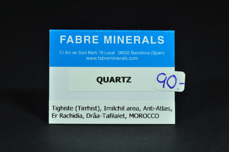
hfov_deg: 22.6
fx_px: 572
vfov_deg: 15.1
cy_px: 76
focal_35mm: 90
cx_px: 114
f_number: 25
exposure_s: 1/2.5
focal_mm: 60
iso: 250
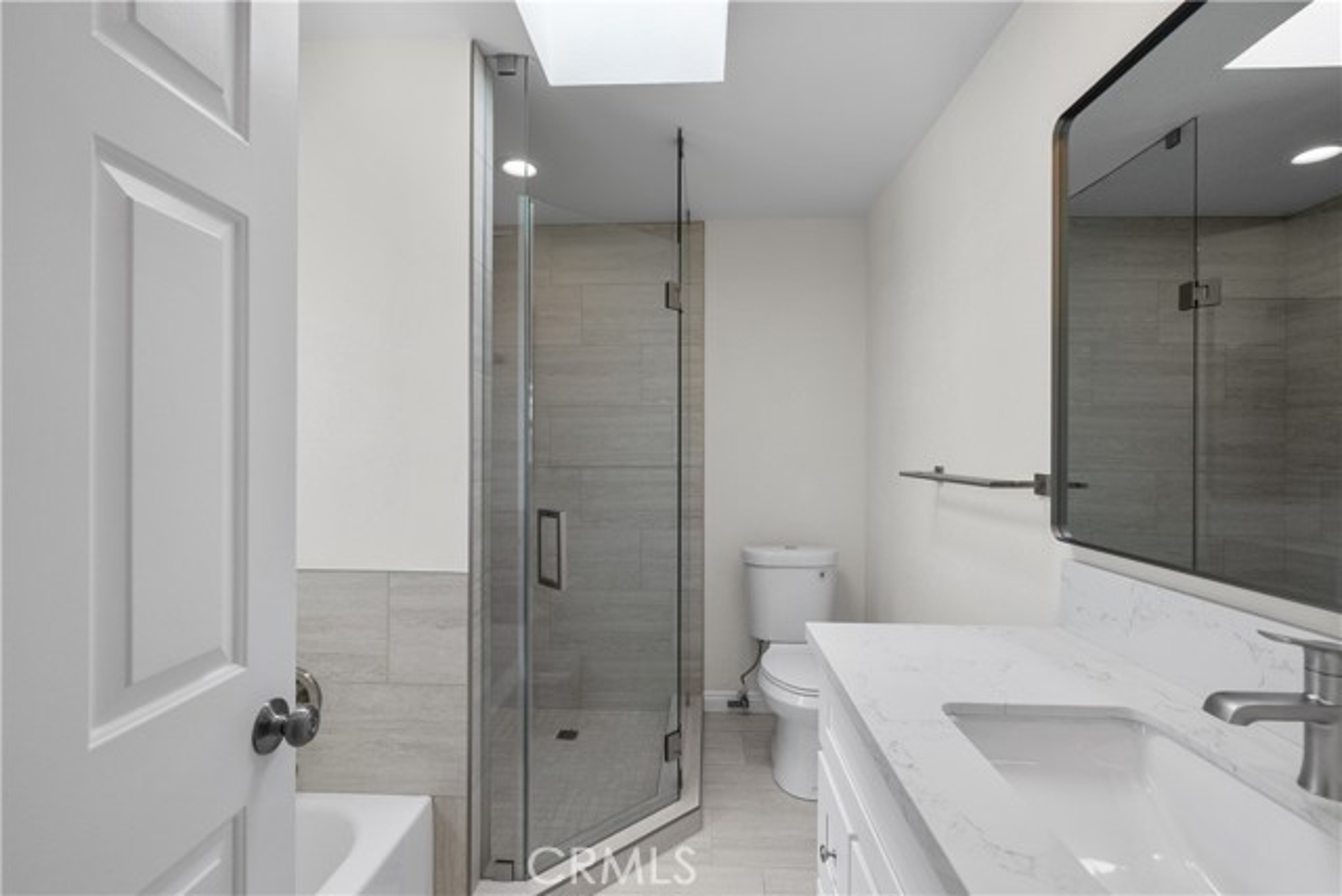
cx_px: 671
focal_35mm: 16
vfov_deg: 73.8
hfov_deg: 96.7
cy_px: 448
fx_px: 597
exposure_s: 1/125
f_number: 8
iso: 2000
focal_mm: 16
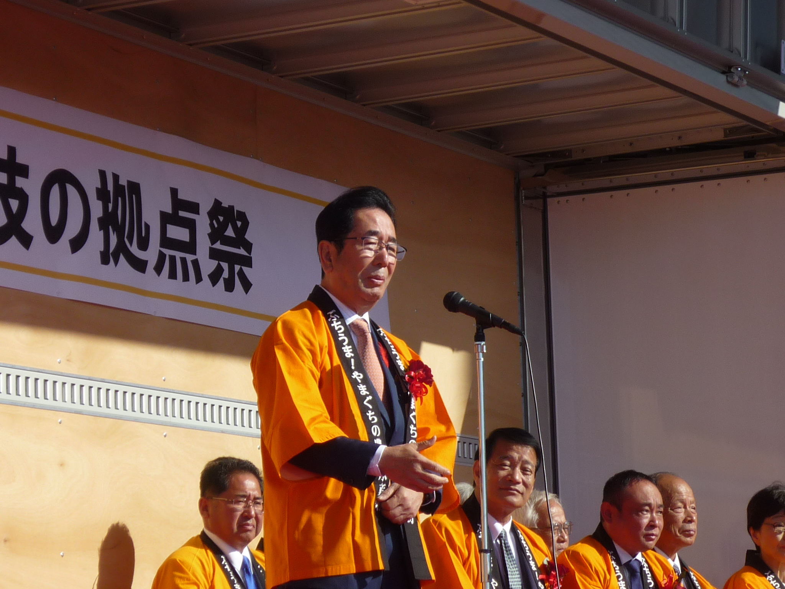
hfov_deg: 13.3
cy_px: 294
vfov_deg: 10.0
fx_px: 3356
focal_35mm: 148
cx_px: 392
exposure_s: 1/500
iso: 80
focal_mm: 15.3
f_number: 4.7
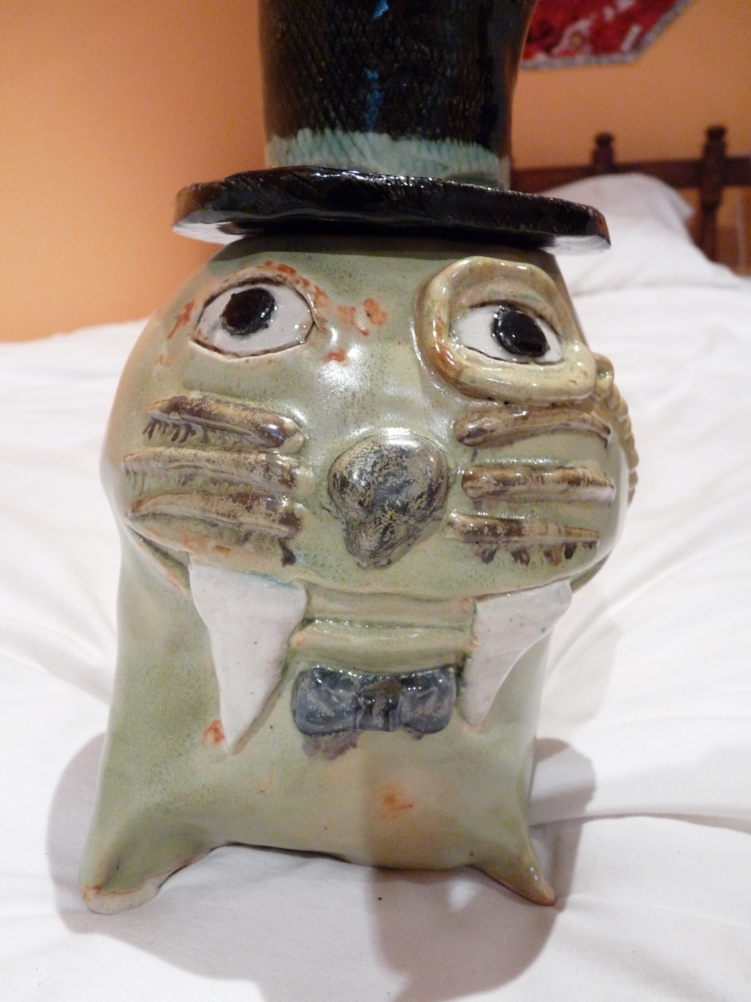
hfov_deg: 51.4
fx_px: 781
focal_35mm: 27
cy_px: 501
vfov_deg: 65.3
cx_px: 376
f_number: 2.8
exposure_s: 1/15
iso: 400
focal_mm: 4.8
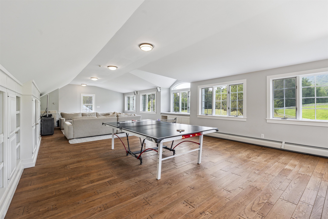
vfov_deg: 73.7
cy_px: 110
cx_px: 164
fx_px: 146
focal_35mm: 16
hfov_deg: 96.7
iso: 400
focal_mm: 16
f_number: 9
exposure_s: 1/20
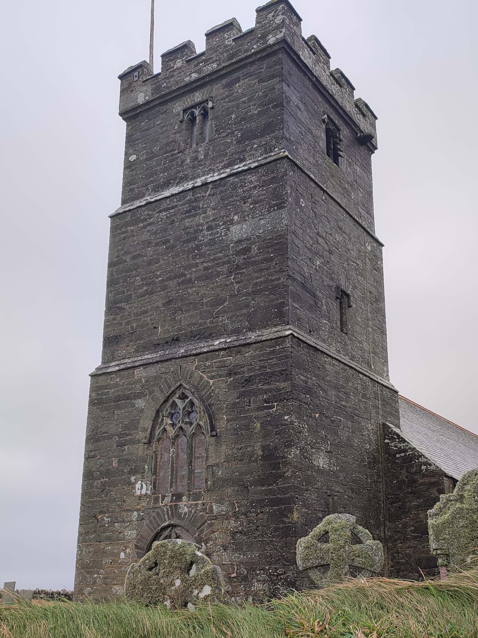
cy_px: 421
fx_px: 718
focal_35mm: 39
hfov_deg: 36.8
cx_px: 264
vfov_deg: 47.2
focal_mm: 6.04
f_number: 1.9
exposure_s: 1/188
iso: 50
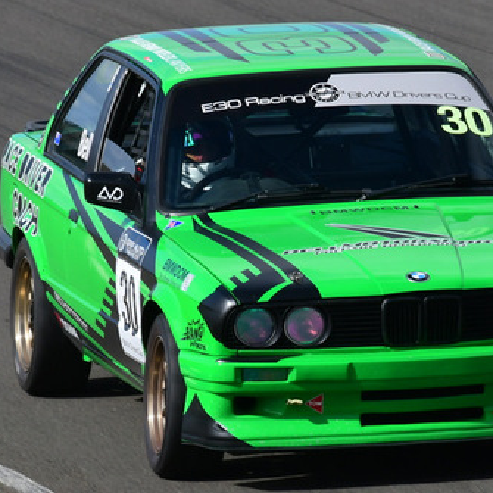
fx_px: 24556
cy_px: 227
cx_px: 368
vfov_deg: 1.2
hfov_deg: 1.2
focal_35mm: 1524
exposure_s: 1/640
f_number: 13
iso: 500
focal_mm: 500
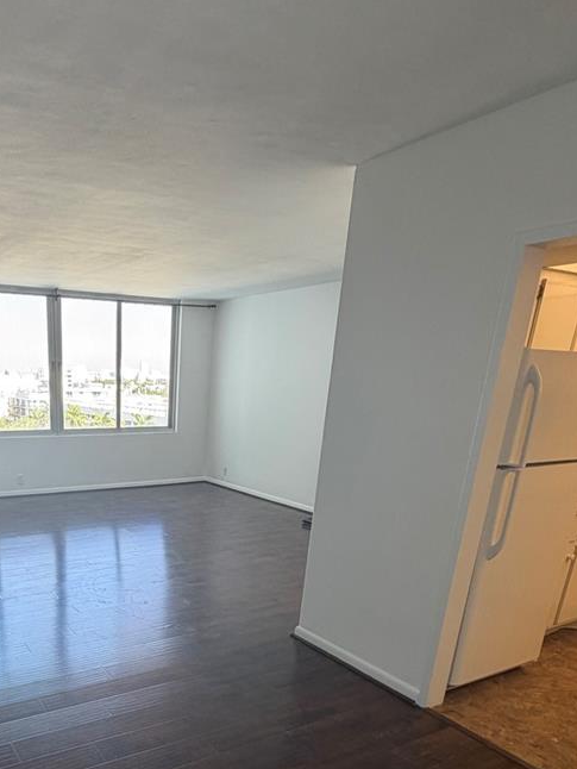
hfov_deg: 50.3
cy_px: 579
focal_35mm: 26
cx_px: 127
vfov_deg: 63.3
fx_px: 577
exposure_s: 1/121
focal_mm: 2.22
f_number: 2.2
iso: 125
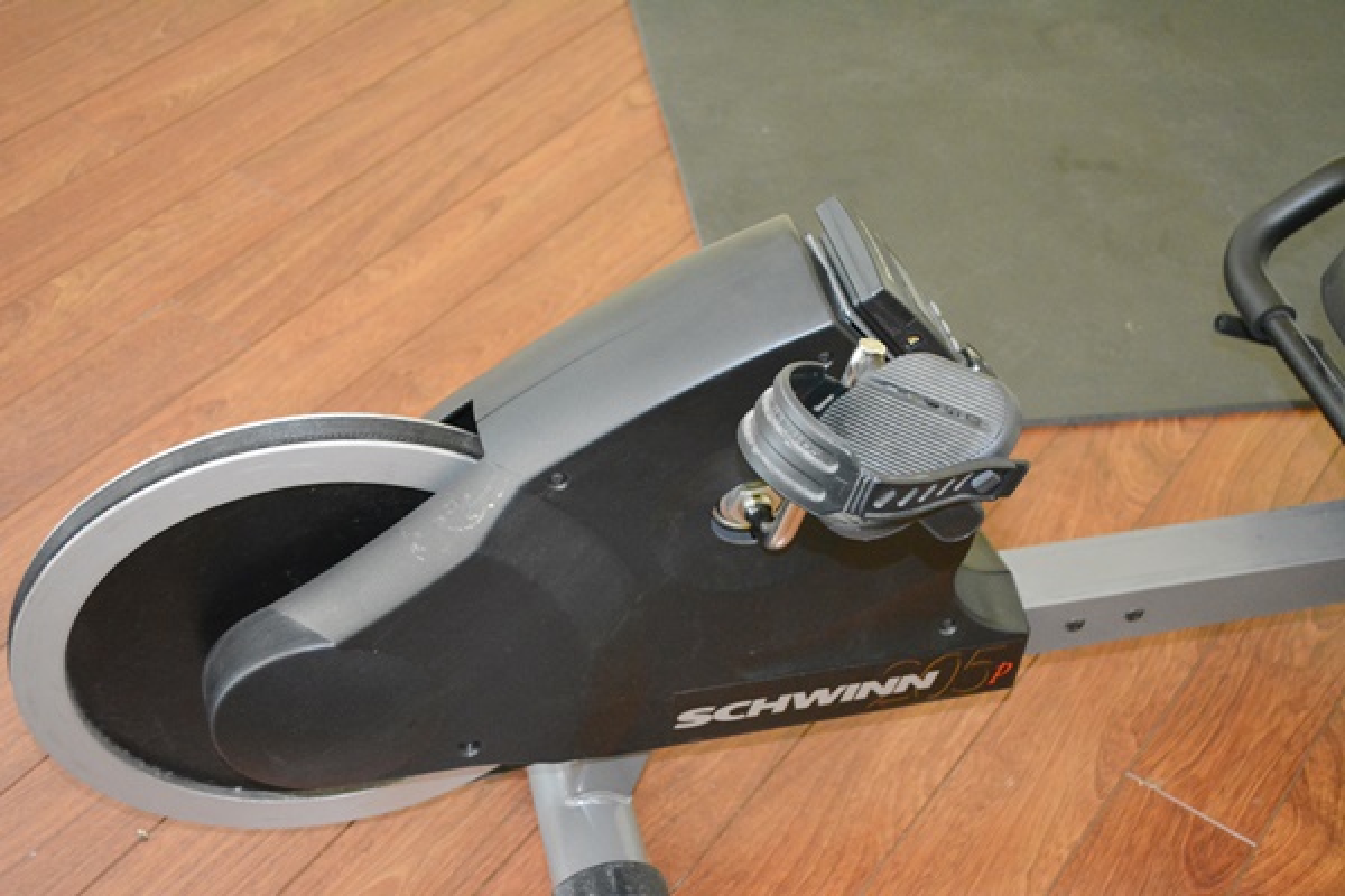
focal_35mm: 48
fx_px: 1793
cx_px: 672
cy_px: 448
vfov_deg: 28.1
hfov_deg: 41.1
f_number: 4.8
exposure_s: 1/60
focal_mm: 32
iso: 3200
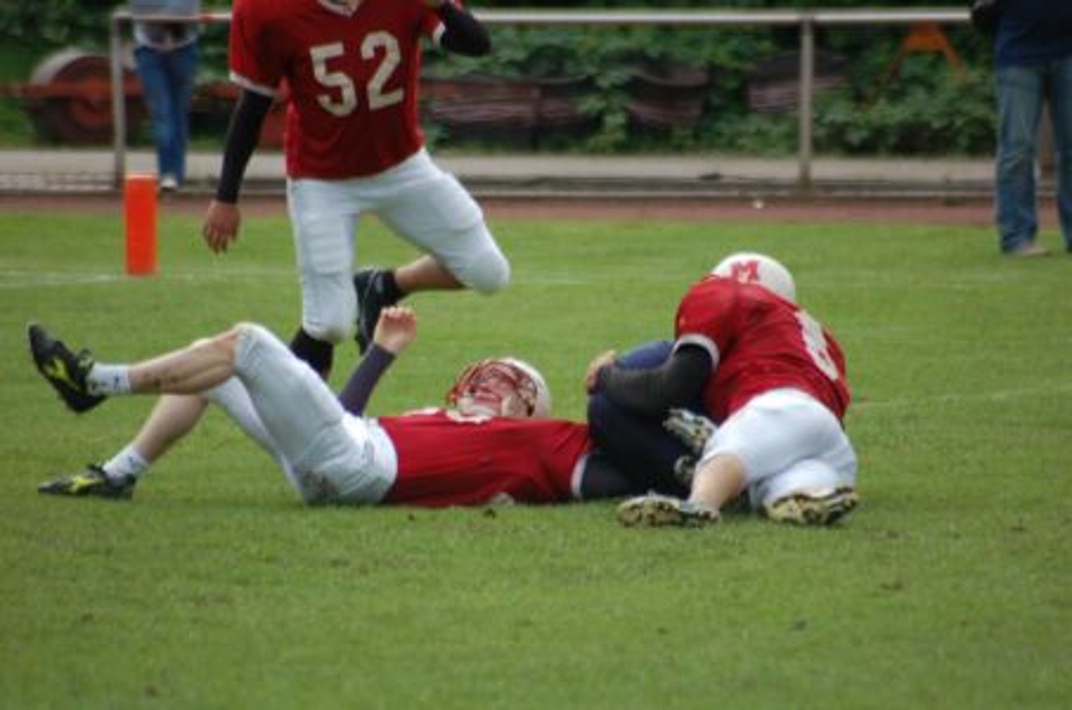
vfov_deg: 3.0
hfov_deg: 4.6
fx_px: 13372
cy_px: 355
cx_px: 536
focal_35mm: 450
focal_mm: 300
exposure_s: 1/800
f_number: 5.6
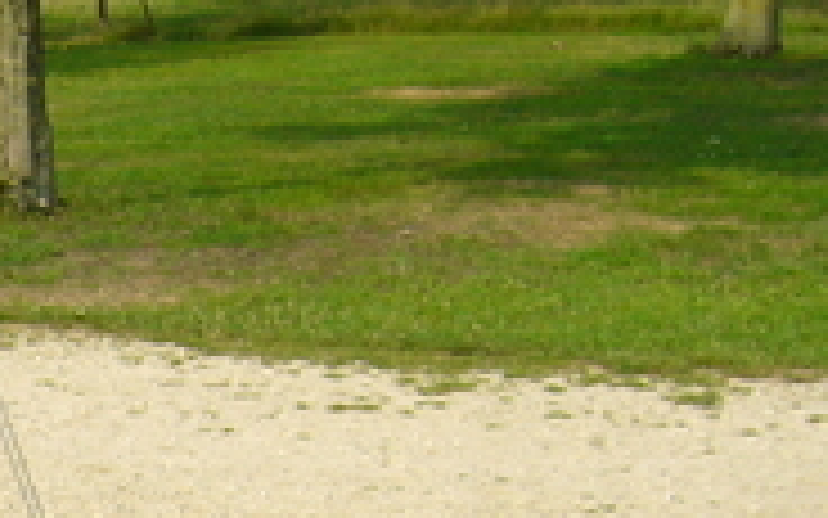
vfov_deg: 10.6
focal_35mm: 121
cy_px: 703
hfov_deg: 15.9
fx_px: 2730
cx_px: -405
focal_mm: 5.8
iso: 100
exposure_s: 1/250
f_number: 5.6
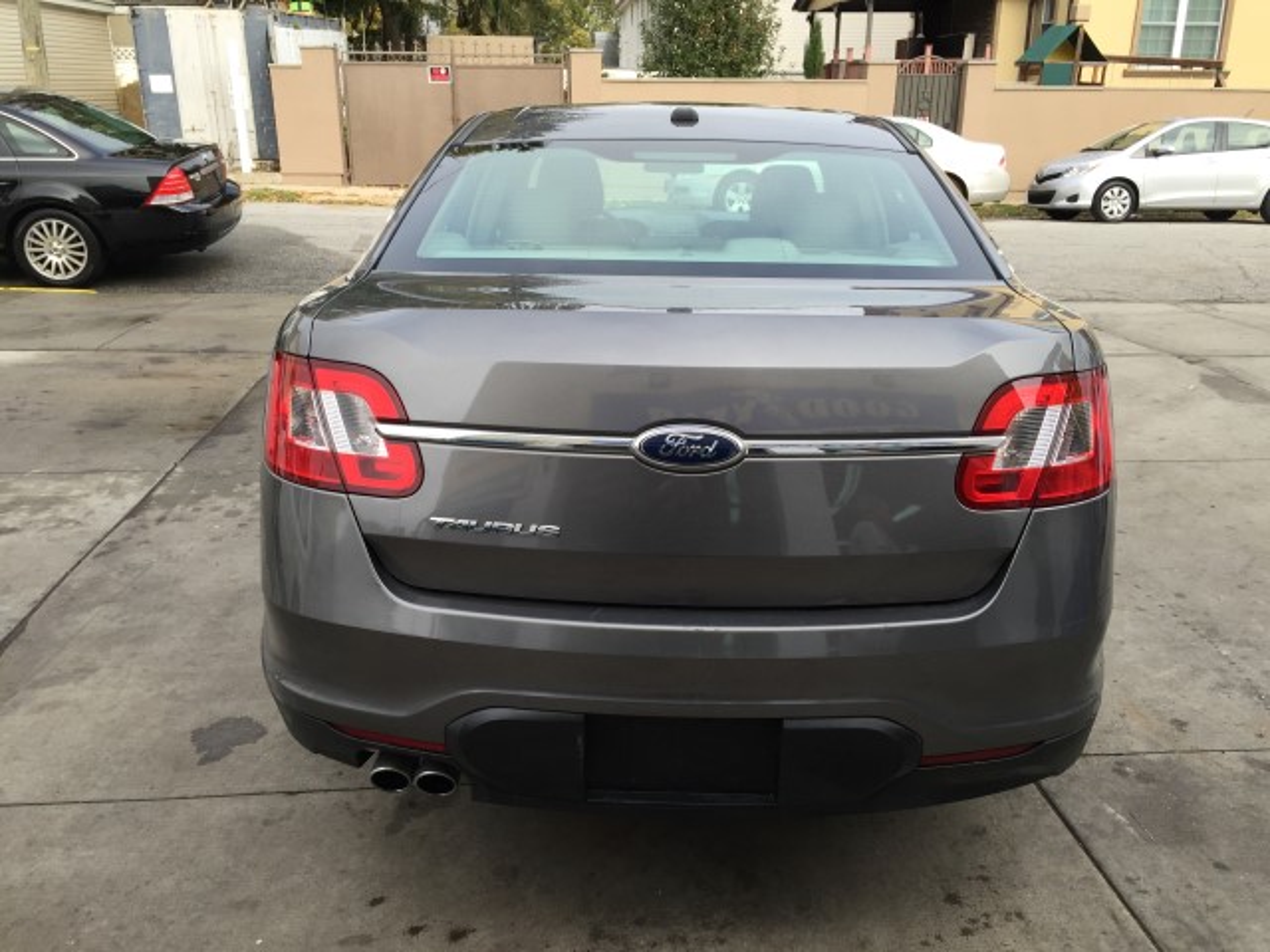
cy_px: 476
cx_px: 635
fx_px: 1064
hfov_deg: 61.7
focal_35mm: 29
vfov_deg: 48.2
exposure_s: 1/565
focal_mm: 4.15
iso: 32
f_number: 2.2
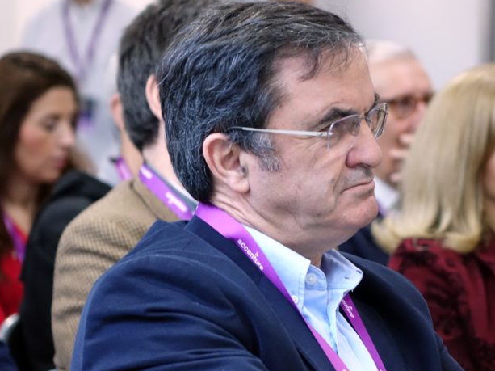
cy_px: 184
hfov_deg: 8.8
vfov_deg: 6.6
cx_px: 284
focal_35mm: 226
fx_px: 3230
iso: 1250
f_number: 3.2
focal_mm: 73.3
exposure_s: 1/60
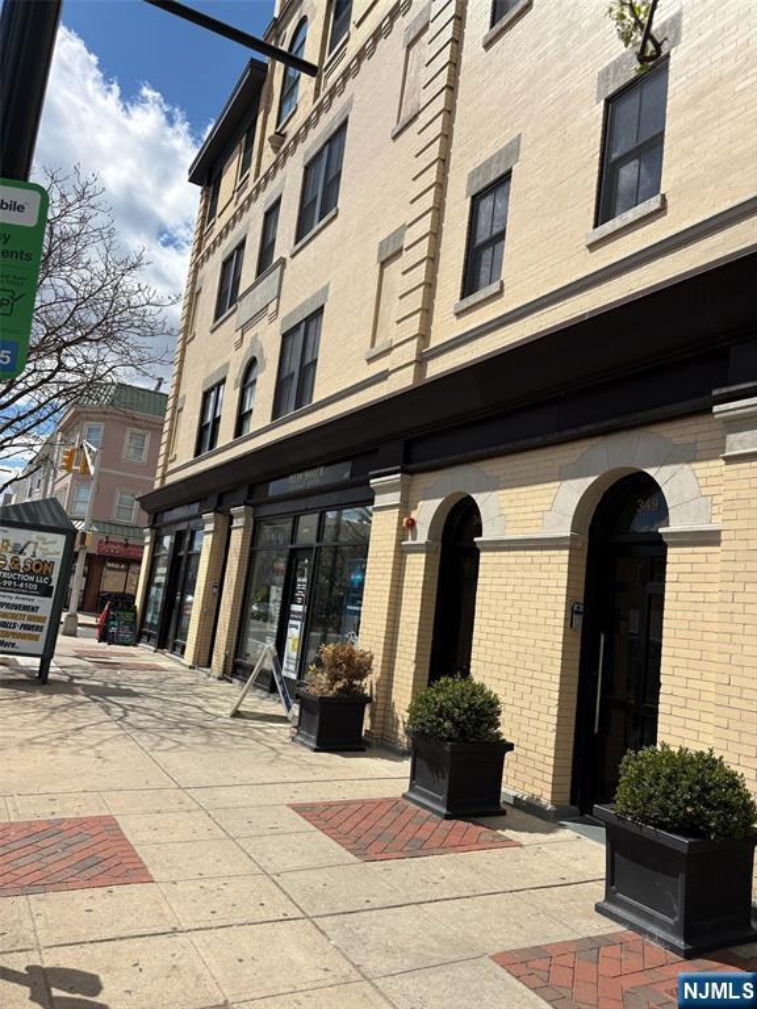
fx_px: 758
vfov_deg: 67.3
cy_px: 504
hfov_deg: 53.1
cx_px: 378
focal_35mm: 26
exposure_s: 1/4950
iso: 50
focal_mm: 5.96
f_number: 1.6
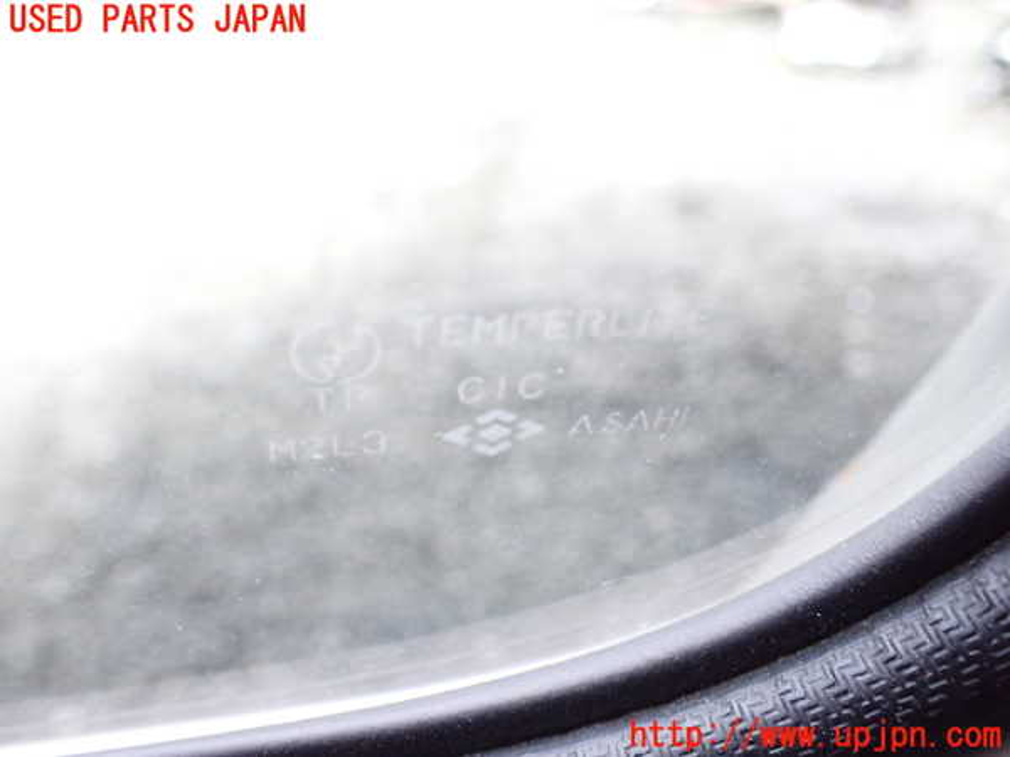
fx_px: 875
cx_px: 505
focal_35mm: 30
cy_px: 378
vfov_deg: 46.8
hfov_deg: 60.0
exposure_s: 1/30
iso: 800
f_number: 2.3
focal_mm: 5.4
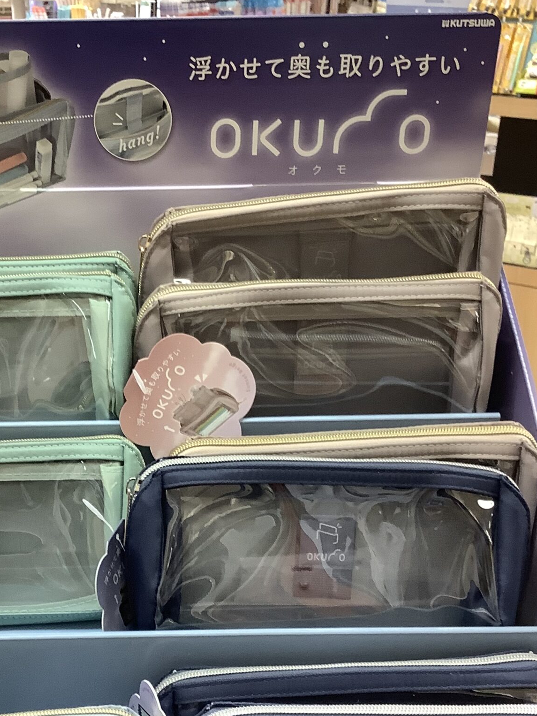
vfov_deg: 36.4
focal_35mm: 52
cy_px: 476
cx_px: 134
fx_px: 1075
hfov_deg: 27.6
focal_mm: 3.3
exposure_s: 1/50
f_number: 2.4
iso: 125
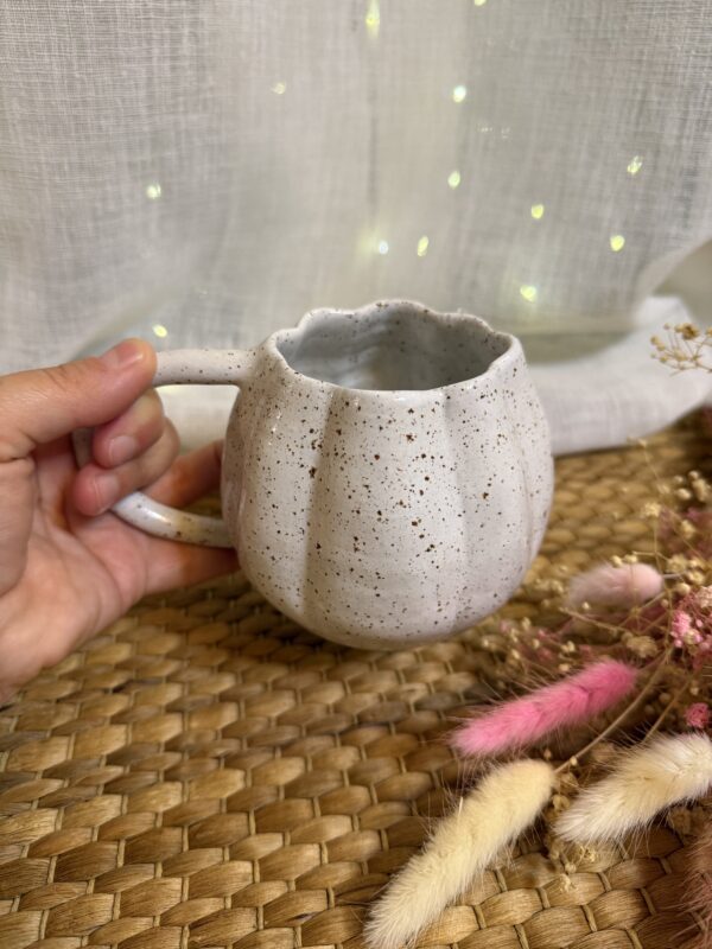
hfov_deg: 56.8
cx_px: 356
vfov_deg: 71.6
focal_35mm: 24
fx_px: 658
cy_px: 474
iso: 250
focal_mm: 6.76
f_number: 1.78
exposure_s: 1/60
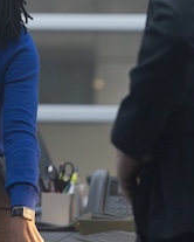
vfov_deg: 7.4
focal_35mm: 259
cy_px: 36
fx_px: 1856
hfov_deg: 6.0
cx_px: 27
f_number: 2.8
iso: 8000
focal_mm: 104
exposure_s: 1/100
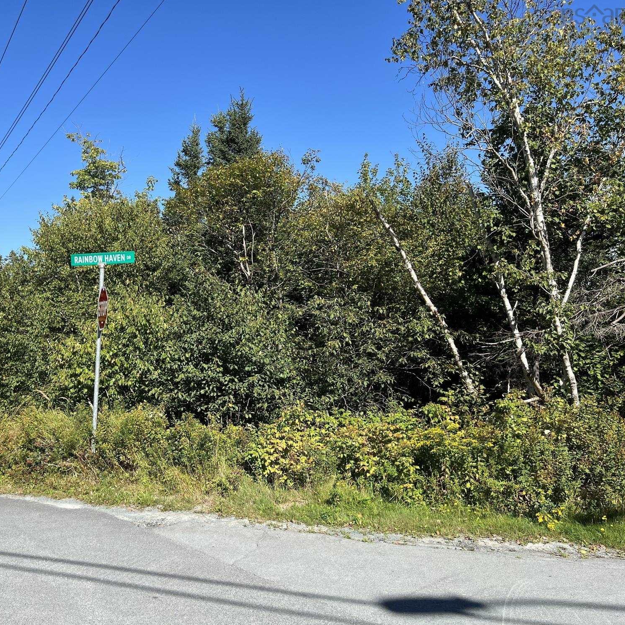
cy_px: 310
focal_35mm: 31
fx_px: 633
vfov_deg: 52.5
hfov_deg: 51.6
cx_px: 211
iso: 50
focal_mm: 5.7
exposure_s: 1/2841
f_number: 1.5
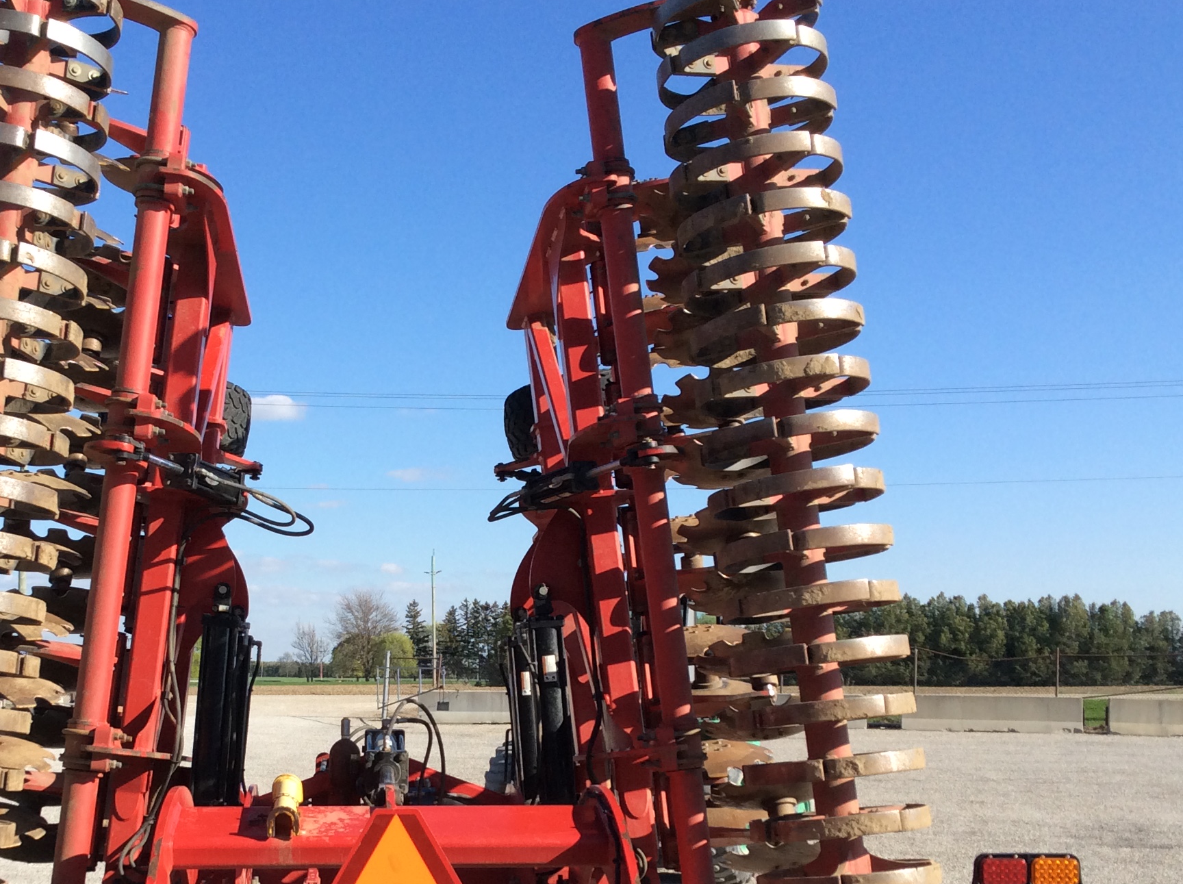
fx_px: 1638
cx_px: 438
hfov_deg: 39.4
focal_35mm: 48
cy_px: 650
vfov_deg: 29.8
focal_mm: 3.3
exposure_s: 1/1059
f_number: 2.4
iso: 32
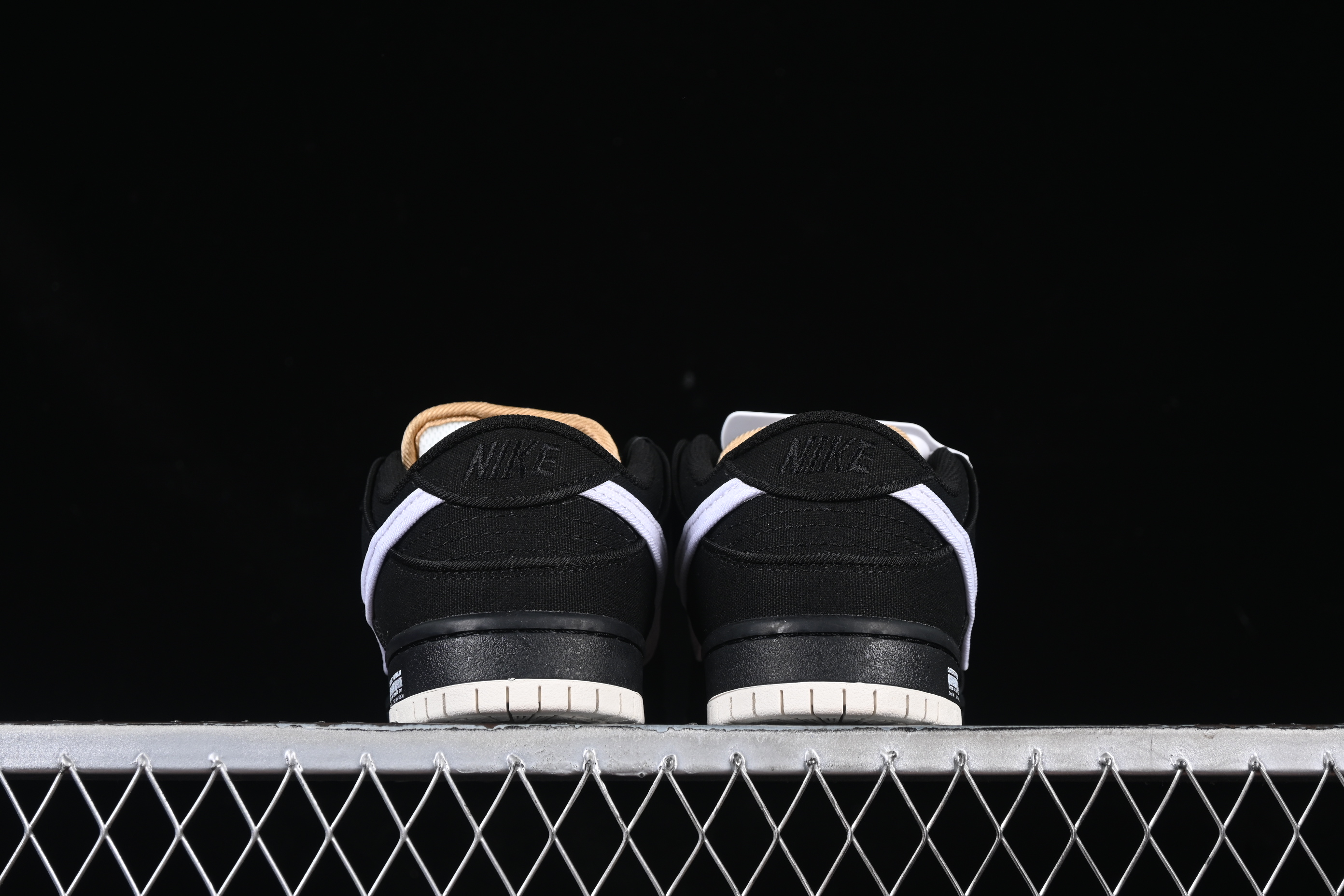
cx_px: 672
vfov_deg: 18.2
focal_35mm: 75
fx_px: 2800
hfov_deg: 27.0
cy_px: 448
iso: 160
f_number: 6.3
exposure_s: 1/60
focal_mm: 50
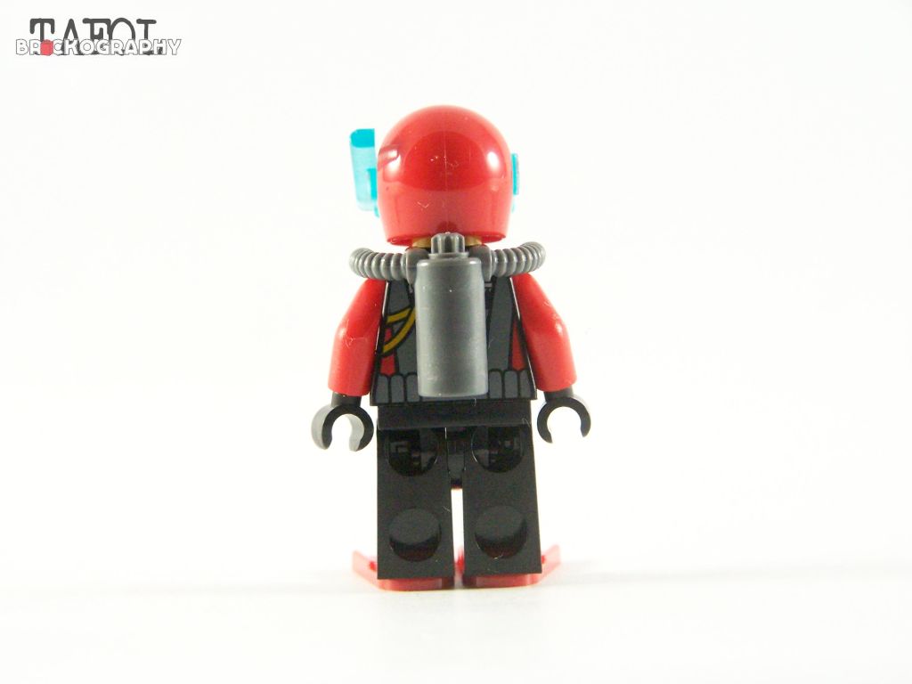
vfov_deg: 11.6
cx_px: 456
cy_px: 342
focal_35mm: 128
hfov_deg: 15.4
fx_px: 3372
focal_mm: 21.2
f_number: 3.6
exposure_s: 1/60
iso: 400
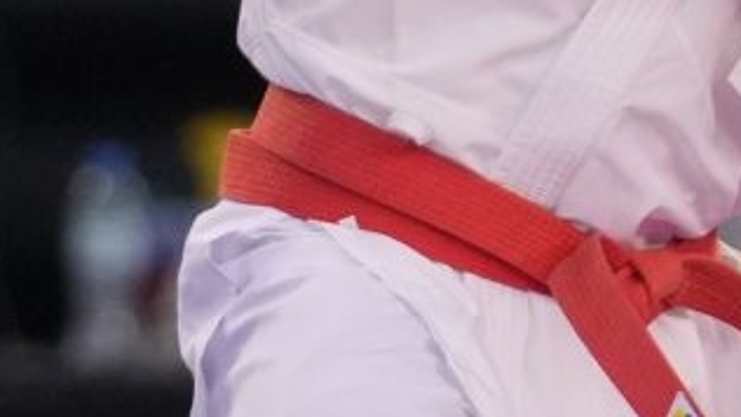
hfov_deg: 1.2
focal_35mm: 1743
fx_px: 34259
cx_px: 349
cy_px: -40
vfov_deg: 0.7
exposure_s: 1/1000
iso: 2000
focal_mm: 195
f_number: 2.8
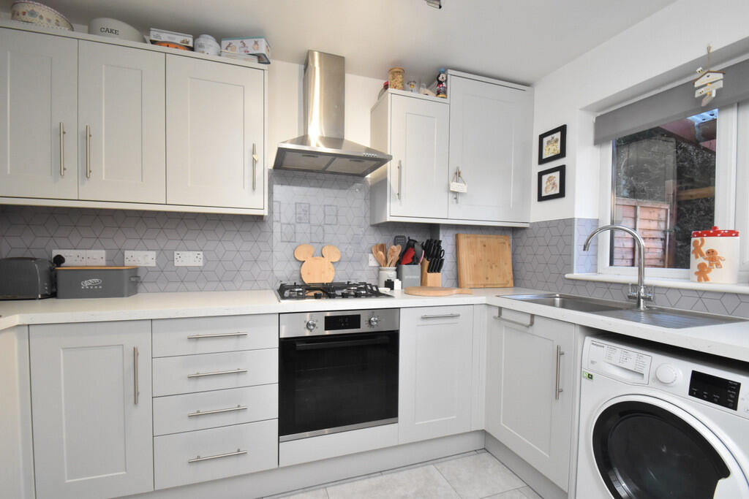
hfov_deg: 100.4
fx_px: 312
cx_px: 374
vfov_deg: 77.3
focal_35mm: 15
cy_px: 250
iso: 1600
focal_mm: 10
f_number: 9
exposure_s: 1/60
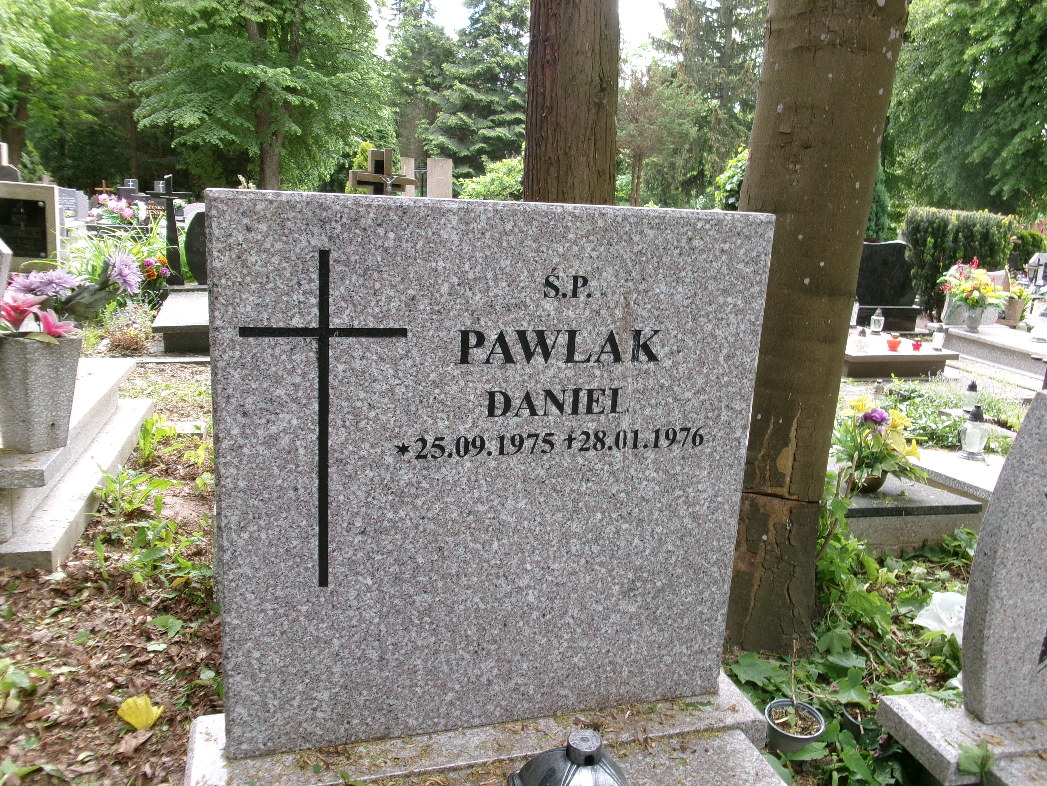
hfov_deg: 63.4
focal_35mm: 28
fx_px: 847
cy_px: 393
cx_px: 524
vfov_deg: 49.7
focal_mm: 5.1
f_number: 3.9
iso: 100
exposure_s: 1/70
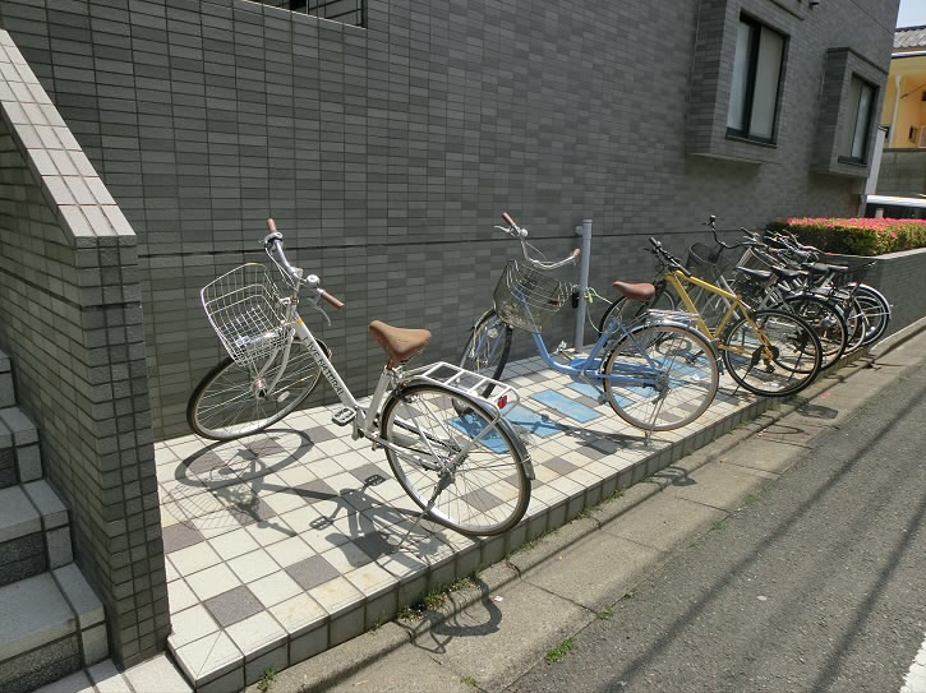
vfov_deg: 56.8
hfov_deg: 71.6
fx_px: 642
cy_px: 346
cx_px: 463
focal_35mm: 24
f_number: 7.9
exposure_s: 1/200
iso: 80
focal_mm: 4.24
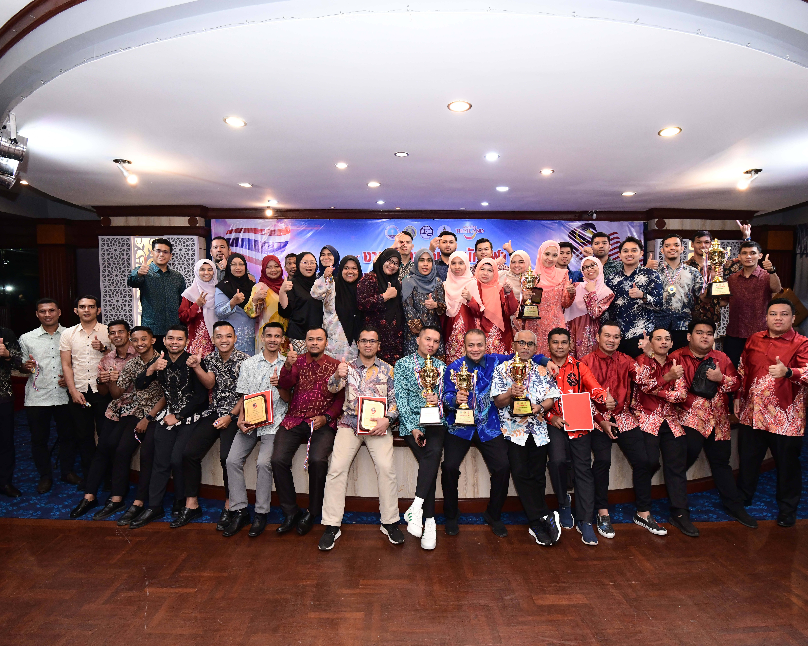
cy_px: 340
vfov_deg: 70.8
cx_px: 413
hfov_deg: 83.3
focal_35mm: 19
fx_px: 454
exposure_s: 1/125
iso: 4000
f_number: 6.3
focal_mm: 16
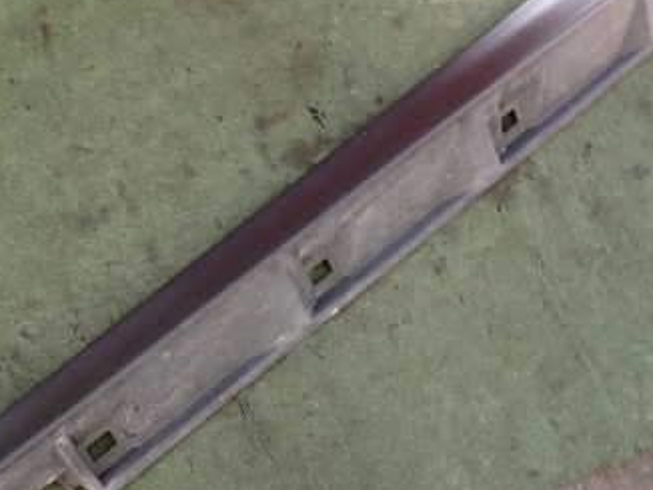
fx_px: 868
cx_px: 166
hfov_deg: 40.1
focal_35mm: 46
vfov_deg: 31.3
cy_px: 326
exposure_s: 1/50
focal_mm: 4.5
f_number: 2
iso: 200
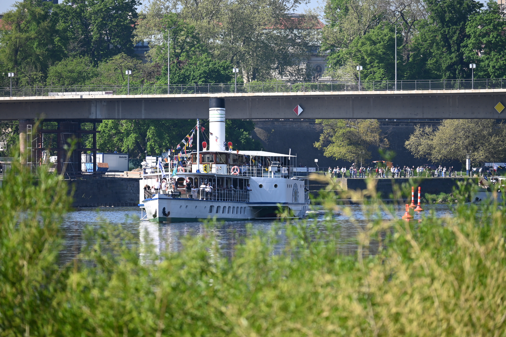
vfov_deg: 4.6
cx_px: 253
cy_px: 168
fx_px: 4216
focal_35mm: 300
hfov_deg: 6.9
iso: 100
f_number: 6.3
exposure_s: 1/320
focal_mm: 200
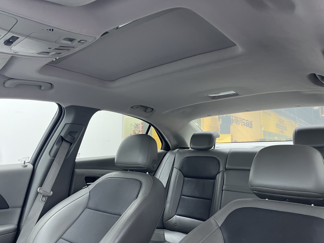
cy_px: 122
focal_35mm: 25
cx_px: 162
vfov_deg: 54.9
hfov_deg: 69.4
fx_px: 234
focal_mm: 5.1
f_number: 1.6
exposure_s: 1/50
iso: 250
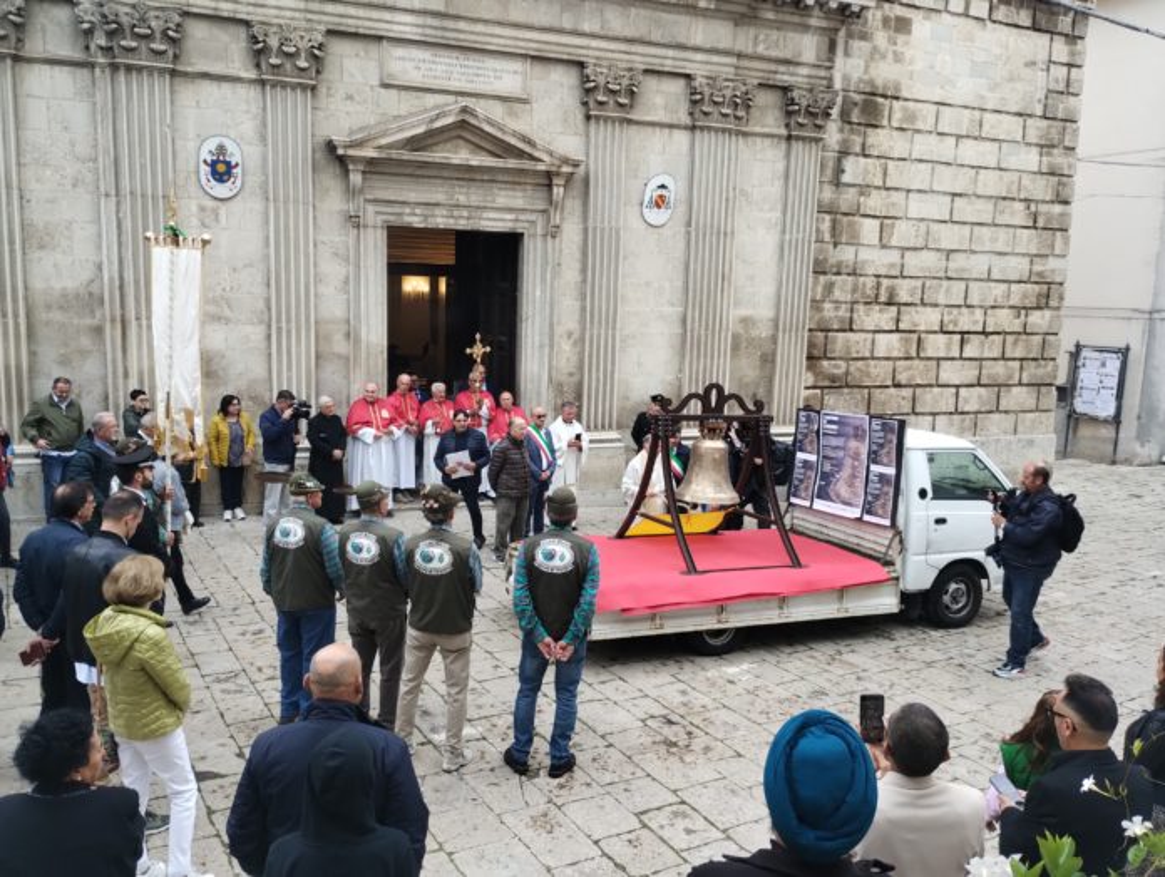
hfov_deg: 63.4
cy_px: 438
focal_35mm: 28
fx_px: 944
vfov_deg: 49.9
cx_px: 582
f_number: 1.8
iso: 115
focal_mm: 4.27
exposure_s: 1/60
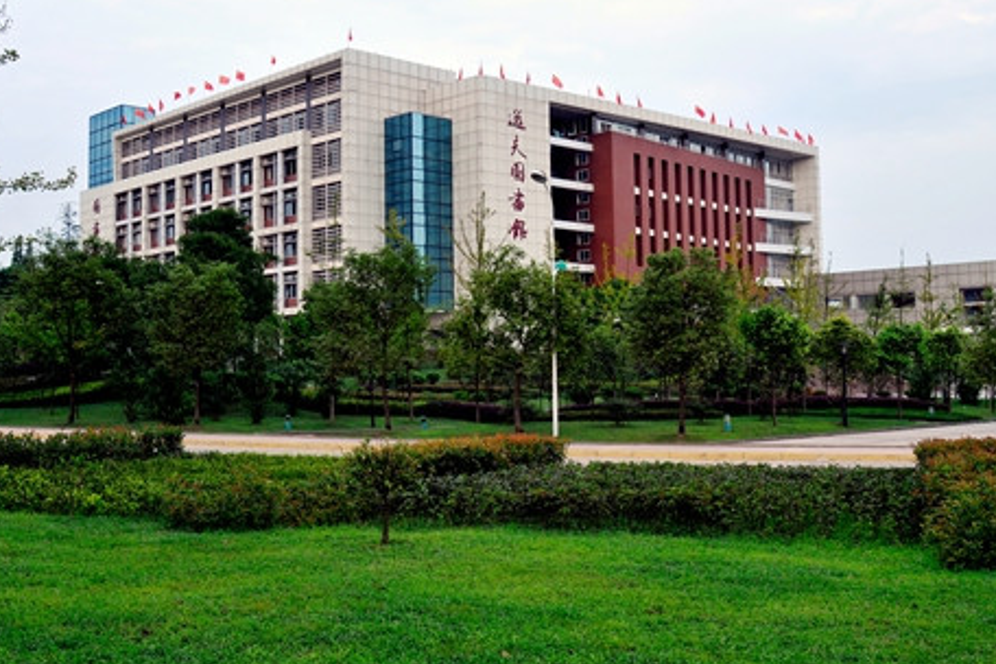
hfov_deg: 47.4
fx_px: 1134
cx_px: 467
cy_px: 309
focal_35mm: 41
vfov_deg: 32.6
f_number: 11
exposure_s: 1/80
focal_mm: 24
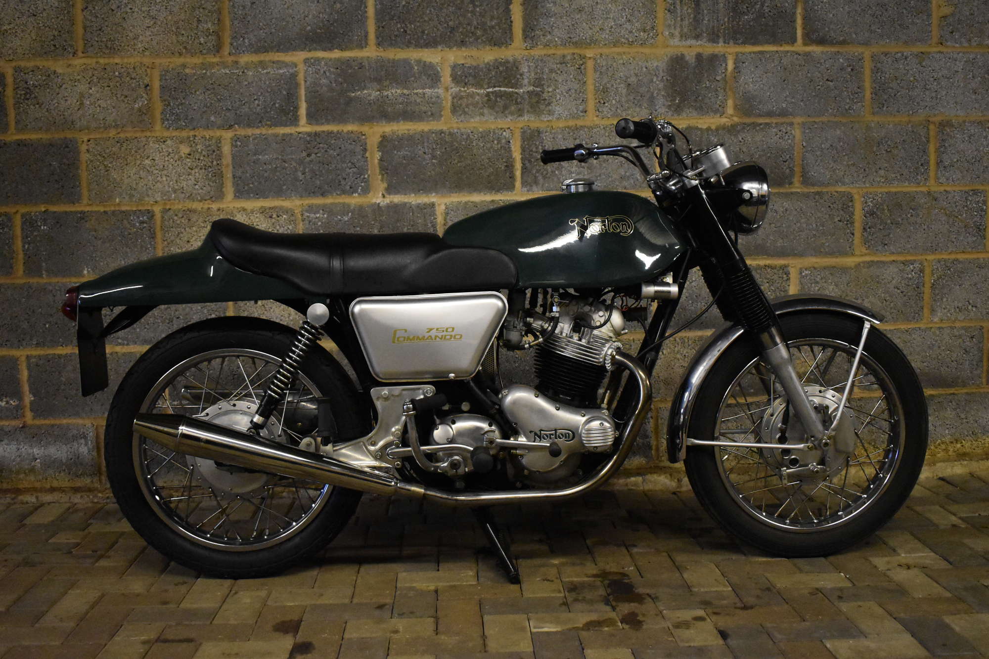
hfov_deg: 53.1
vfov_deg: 36.9
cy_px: 330
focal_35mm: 36
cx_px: 494
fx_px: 989
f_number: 4
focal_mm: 24
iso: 6400
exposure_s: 1/125
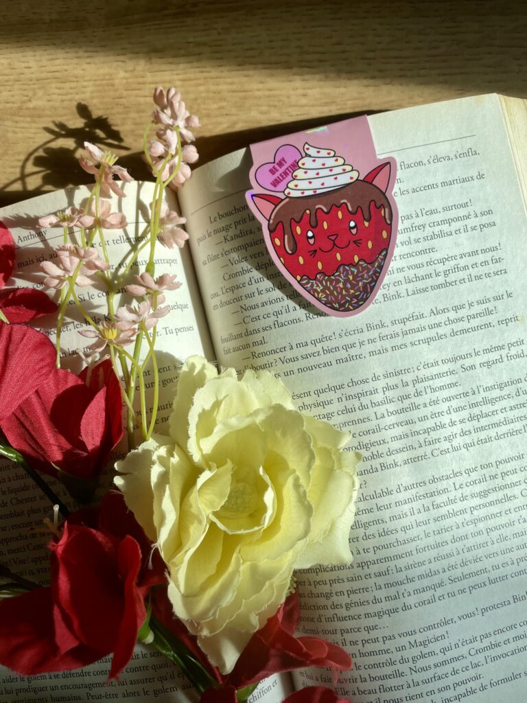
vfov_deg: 67.3
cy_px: 352
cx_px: 264
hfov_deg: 53.1
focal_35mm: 26
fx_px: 528
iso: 32
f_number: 1.6
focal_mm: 4.2
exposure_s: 1/2398
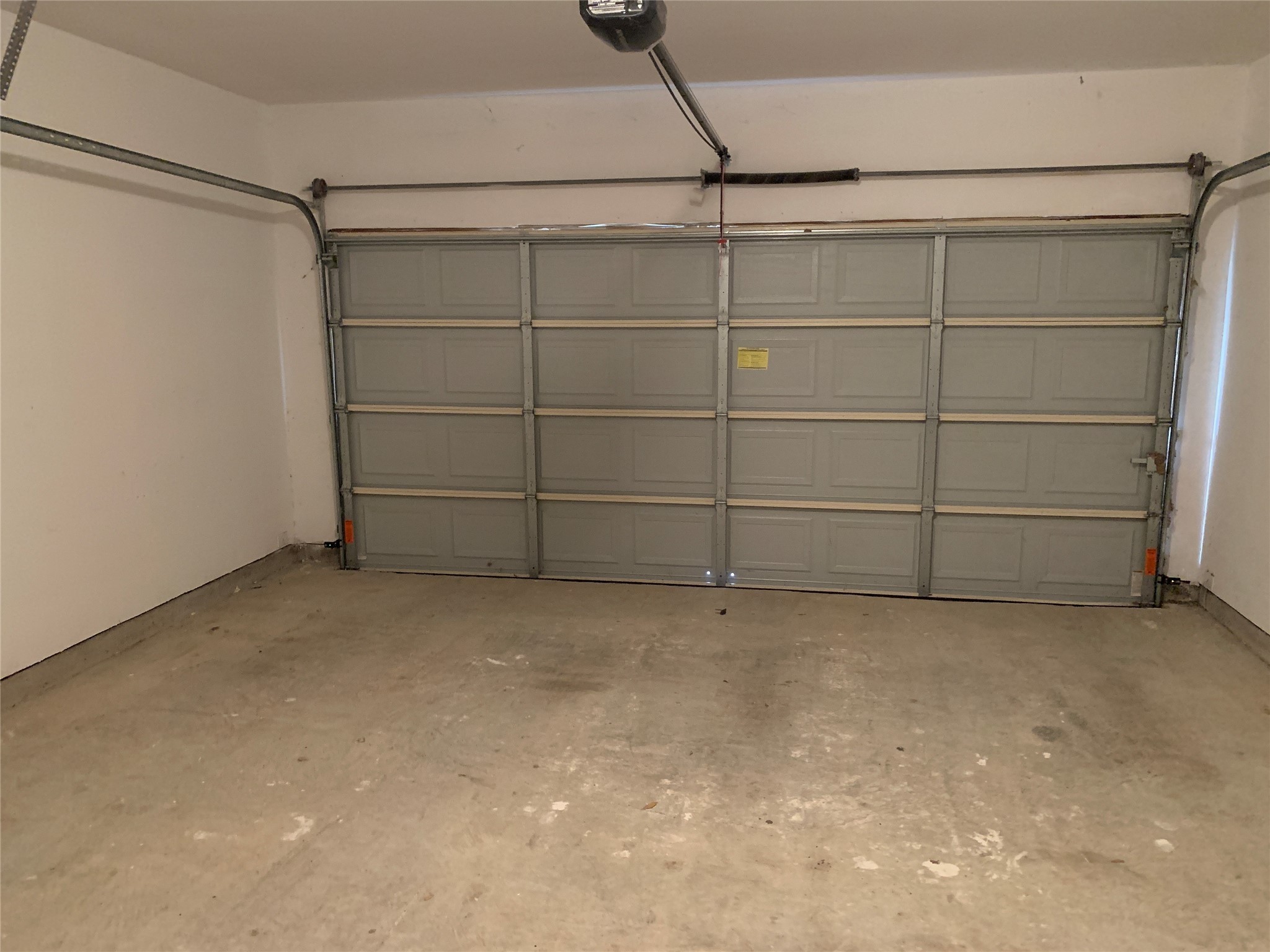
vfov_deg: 53.1
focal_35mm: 26
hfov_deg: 67.3
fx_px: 954
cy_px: 476
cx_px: 635
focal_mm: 4.25
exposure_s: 1/30
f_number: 1.8
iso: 800
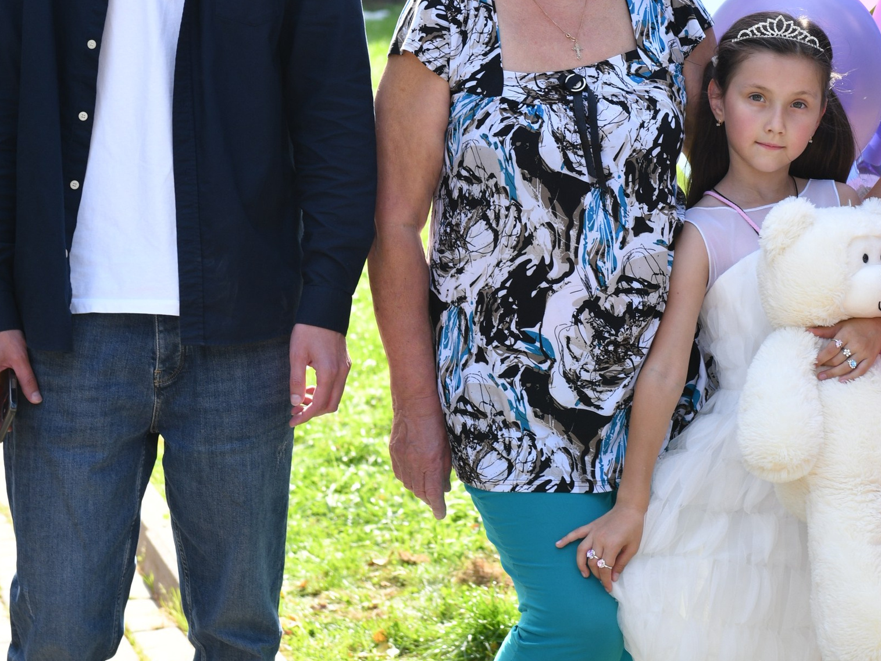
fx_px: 3411
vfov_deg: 11.0
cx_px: 659
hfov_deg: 14.7
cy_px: 120
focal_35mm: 134
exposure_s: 1/200
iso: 160
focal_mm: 55
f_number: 4.5
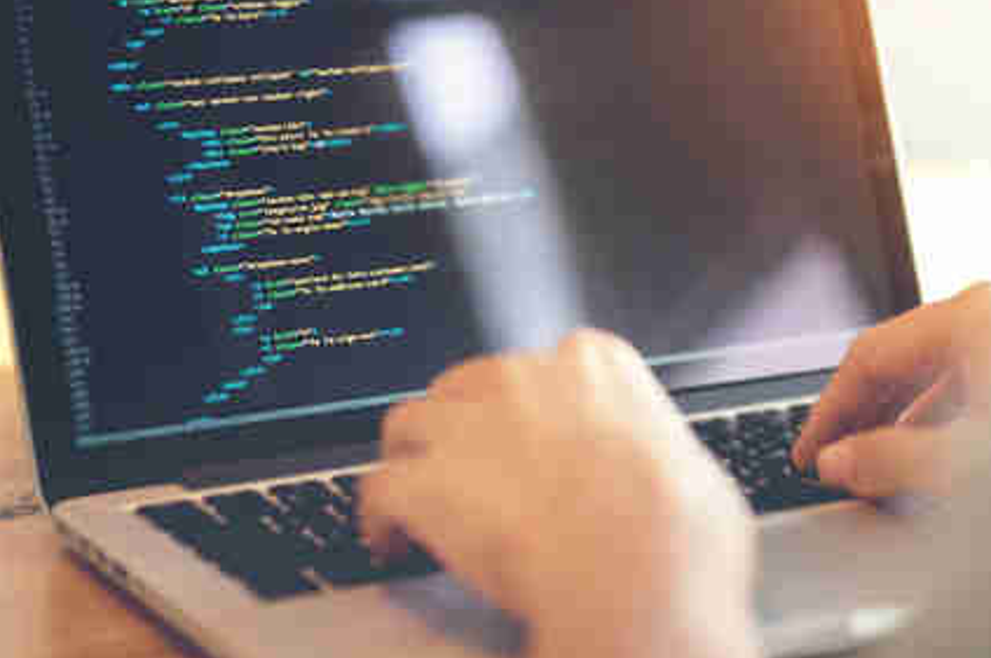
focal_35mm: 101
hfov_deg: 20.2
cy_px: 371
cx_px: 616
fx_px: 2777
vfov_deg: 13.5
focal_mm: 70
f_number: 2.8
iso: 800
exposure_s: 1/80
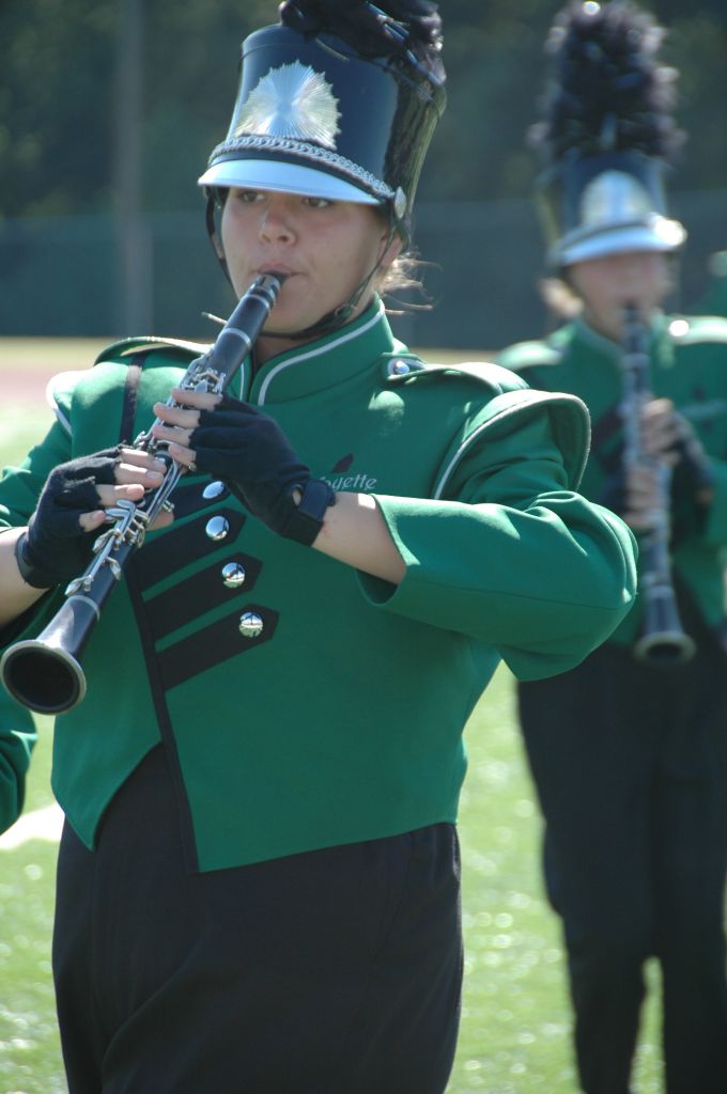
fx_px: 9111
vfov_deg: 6.9
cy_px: 547
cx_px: 364
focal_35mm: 300
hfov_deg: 4.6
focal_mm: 200
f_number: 5.6
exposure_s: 1/250
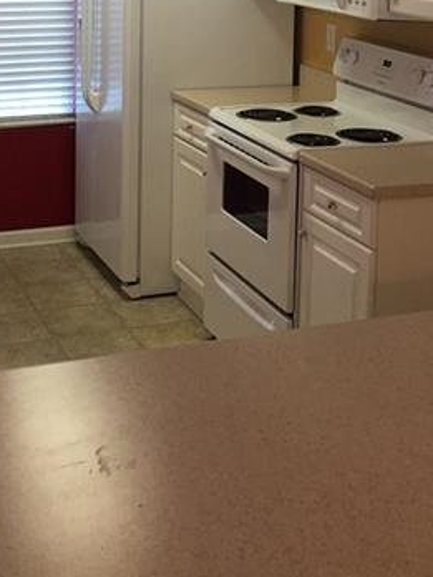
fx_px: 1067
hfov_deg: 22.9
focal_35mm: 64
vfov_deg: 28.5
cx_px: 168
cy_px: 5
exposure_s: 1/15
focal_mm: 4.15
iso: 25
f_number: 2.2
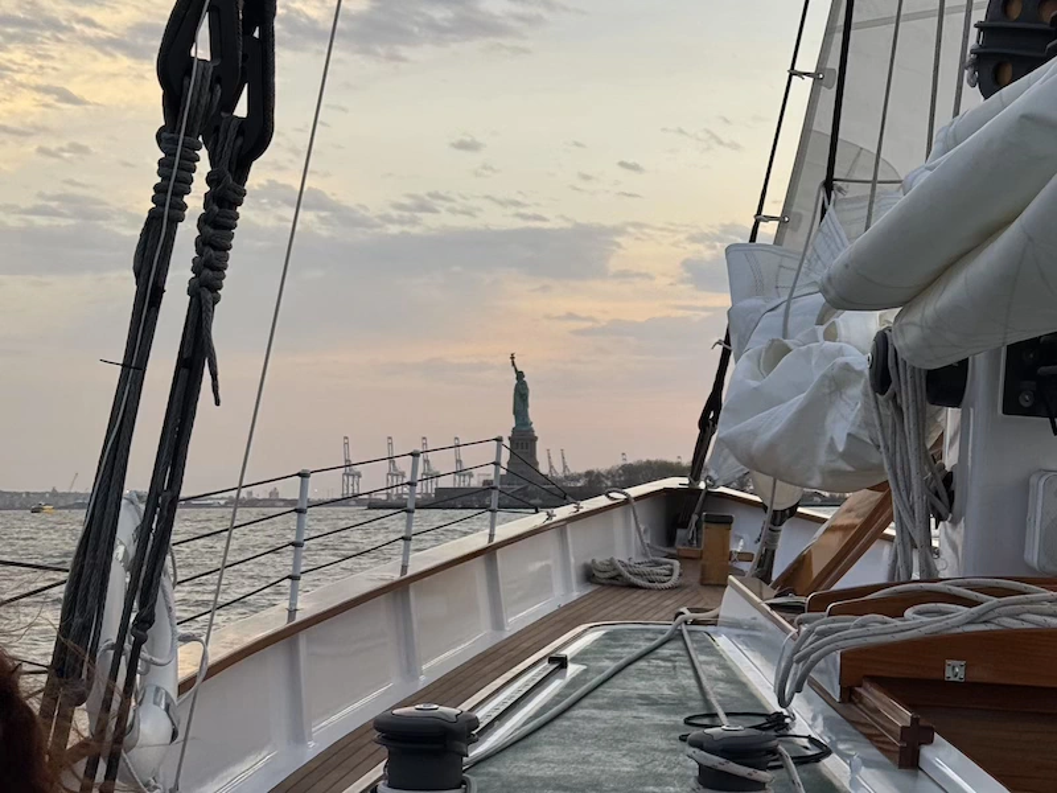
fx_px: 1466
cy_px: 396
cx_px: 528
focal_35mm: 48
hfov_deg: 39.7
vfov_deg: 30.3
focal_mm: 6.76
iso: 64
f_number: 1.78
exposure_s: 1/347
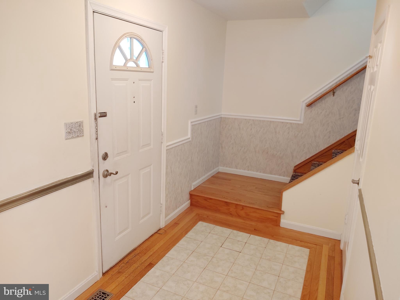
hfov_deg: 65.3
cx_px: 200
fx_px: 312
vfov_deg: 51.4
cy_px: 150
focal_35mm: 27
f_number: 1.7
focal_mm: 4.75
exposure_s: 1/50
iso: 203
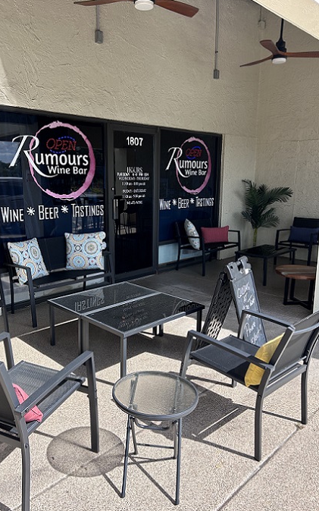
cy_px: 254
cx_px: 125
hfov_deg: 44.3
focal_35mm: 28
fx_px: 390
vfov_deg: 66.5
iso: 50
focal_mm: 5.7
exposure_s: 1/1531
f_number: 1.5
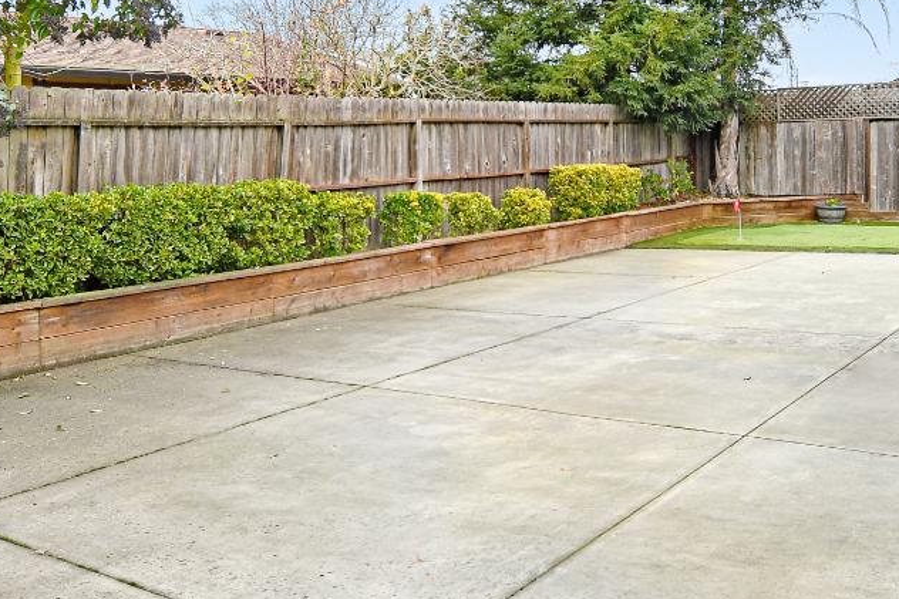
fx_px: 949
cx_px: 523
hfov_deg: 50.5
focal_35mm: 38
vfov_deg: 34.4
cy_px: 155
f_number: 4.5
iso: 100
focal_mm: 11
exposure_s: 1/80
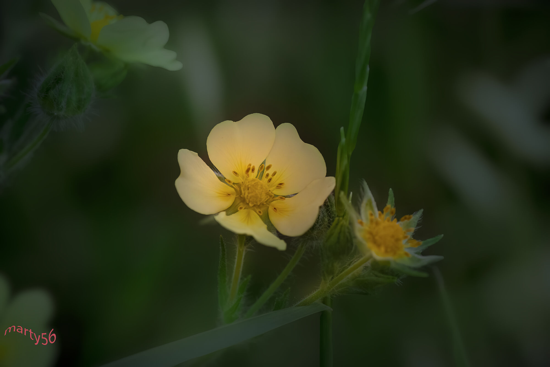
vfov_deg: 6.5
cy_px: 184
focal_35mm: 210
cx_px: 275
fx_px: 3208
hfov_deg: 9.8
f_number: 7.1
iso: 800
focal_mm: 140
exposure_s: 1/1000
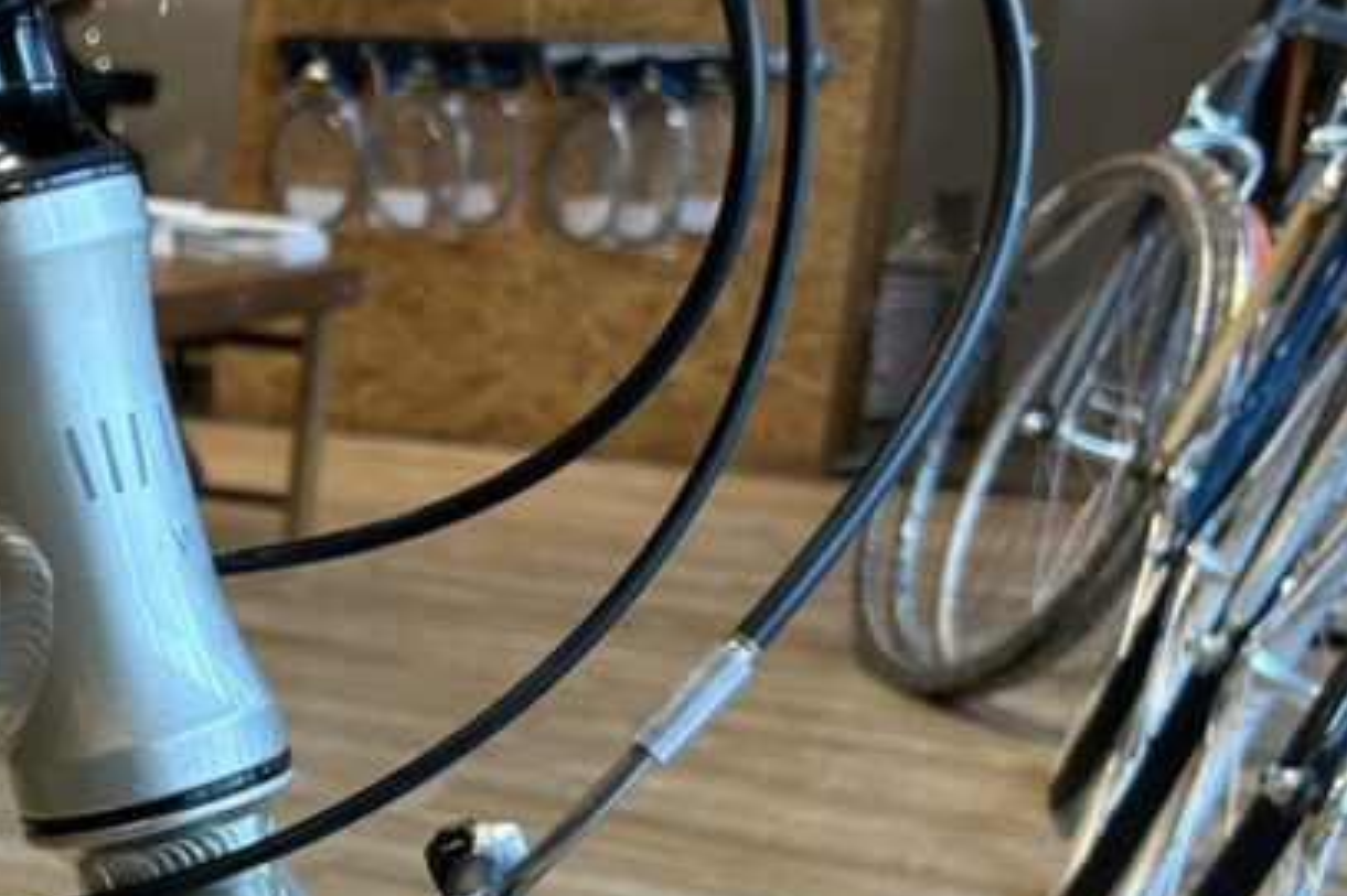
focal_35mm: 68
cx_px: -238
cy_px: 731
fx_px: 2543
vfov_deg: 19.8
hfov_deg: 26.6
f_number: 1.5
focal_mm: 5.7
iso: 100
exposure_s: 1/60
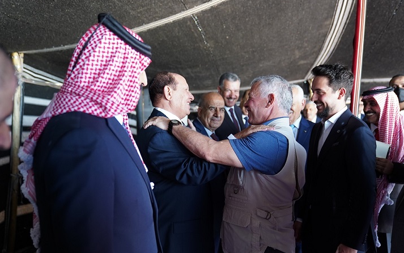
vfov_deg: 36.3
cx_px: 203
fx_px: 385
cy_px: 133
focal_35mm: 35
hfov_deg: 55.3
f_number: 2.8
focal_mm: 34
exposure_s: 1/200
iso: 2000
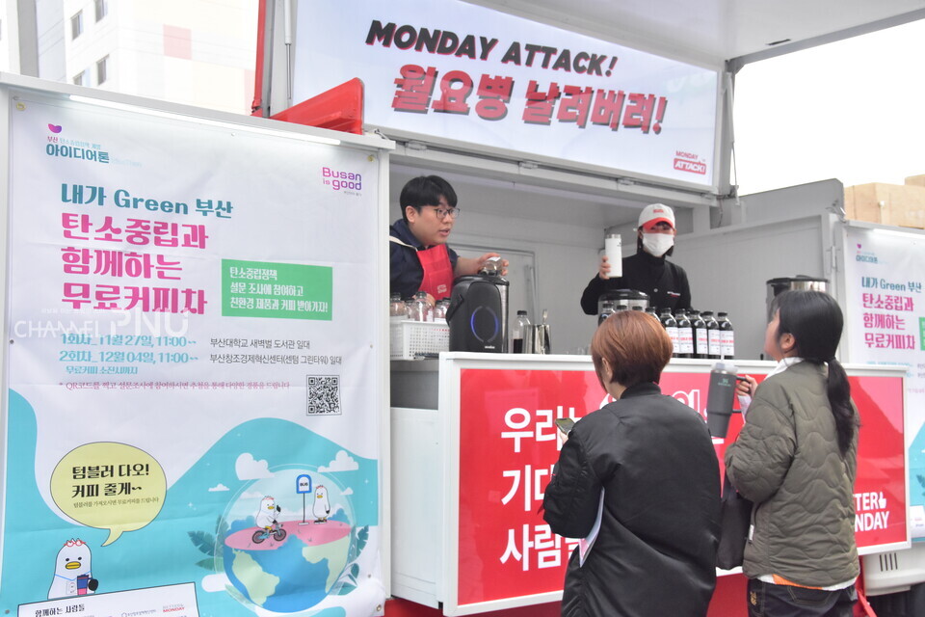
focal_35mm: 40
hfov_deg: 47.9
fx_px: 1041
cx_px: 462
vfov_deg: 33.0
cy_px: 308
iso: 1600
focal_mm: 27
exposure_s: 1/1250
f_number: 9
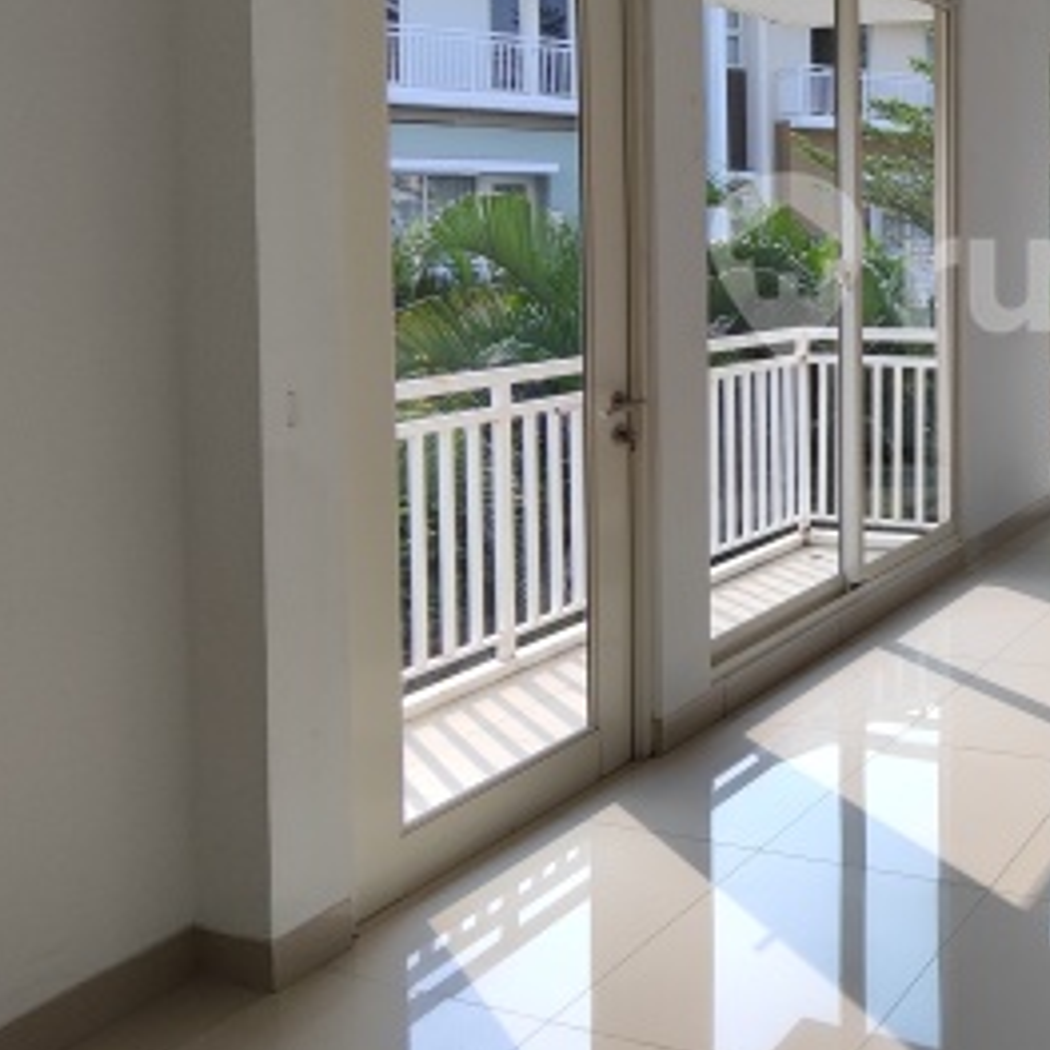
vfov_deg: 48.0
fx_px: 1132
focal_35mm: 33
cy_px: 271
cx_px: 1200
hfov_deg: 39.1
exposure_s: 1/264
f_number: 2.4
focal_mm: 2.13
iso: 50
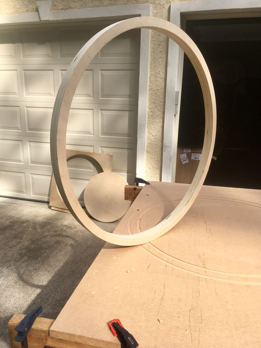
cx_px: 130
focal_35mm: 29
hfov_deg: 48.2
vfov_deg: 61.7
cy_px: 174
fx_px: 292
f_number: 2.2
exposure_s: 1/651
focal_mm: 4.15
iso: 25
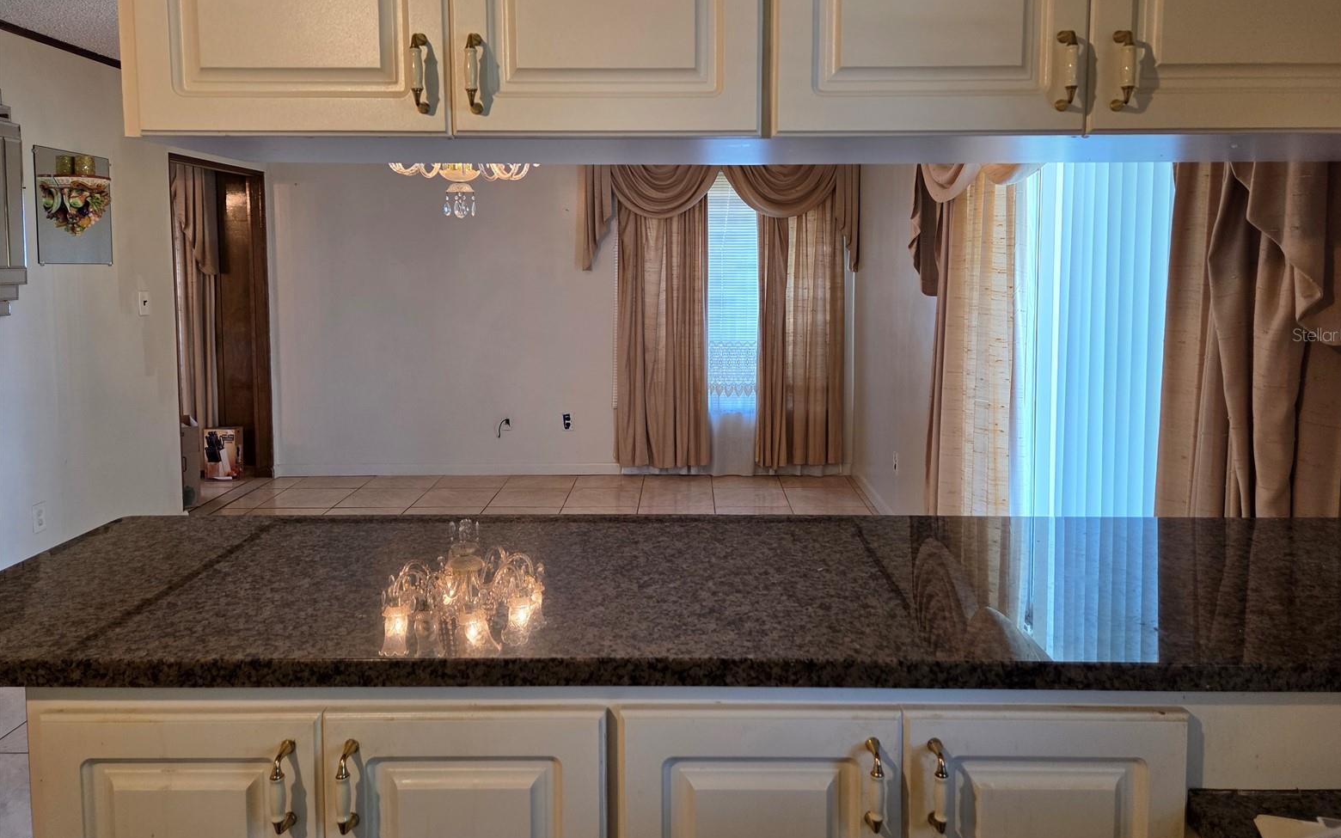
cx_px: 686
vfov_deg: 49.0
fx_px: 914
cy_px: 334
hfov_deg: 72.5
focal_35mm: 25
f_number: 1.8
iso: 160
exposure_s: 1/120
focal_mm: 5.4
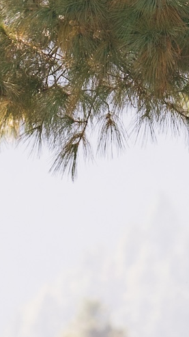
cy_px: 198
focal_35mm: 944
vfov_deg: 2.3
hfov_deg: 1.3
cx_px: 25
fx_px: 8418
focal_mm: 111
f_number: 2.8
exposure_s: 1/640
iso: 160
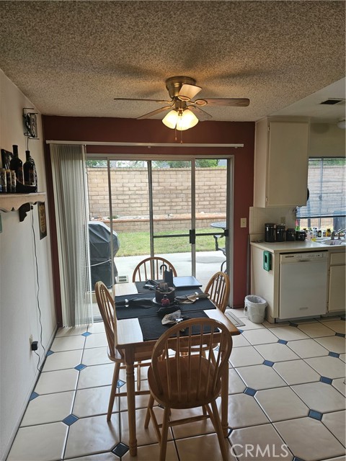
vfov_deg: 73.9
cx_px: 173
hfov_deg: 58.9
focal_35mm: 23
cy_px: 230
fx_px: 307
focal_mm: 6.3
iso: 25
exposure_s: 1/90.1
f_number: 1.7
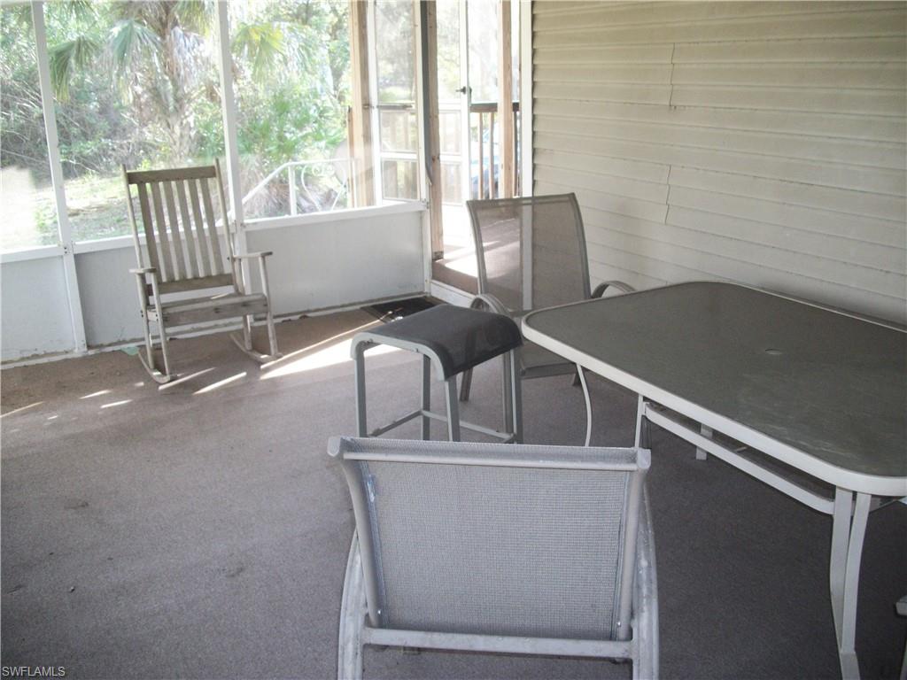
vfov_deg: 44.2
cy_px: 340
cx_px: 454
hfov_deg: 56.8
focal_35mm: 32
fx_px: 838
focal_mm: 5.7
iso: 160
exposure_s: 1/40
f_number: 2.9
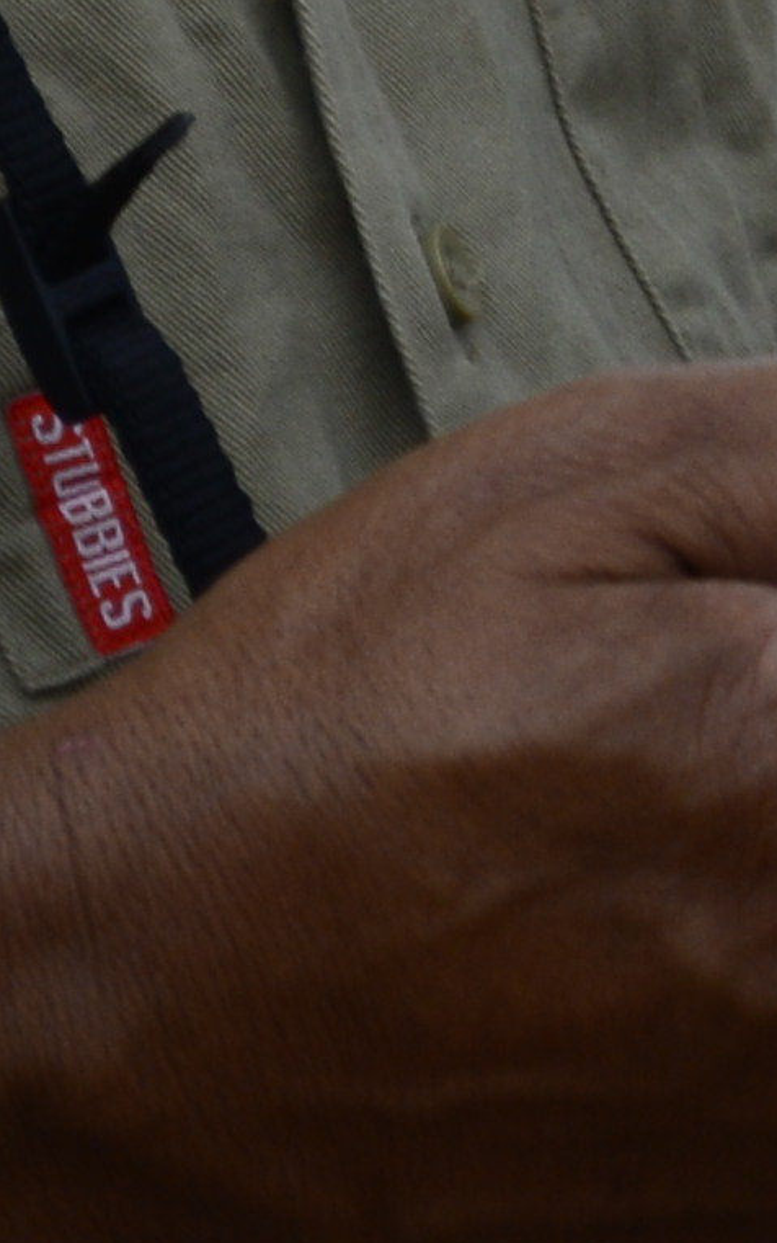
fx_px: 11682
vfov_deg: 5.6
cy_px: -2641
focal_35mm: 345
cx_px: 3785
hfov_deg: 3.5
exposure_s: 1/750
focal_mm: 35
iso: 200
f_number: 3.3
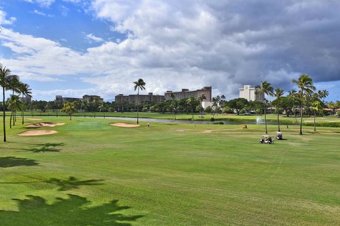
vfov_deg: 53.1
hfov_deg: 73.8
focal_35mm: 24
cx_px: 170
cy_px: 113
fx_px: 227
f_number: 13
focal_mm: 24
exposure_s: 1/200
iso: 100
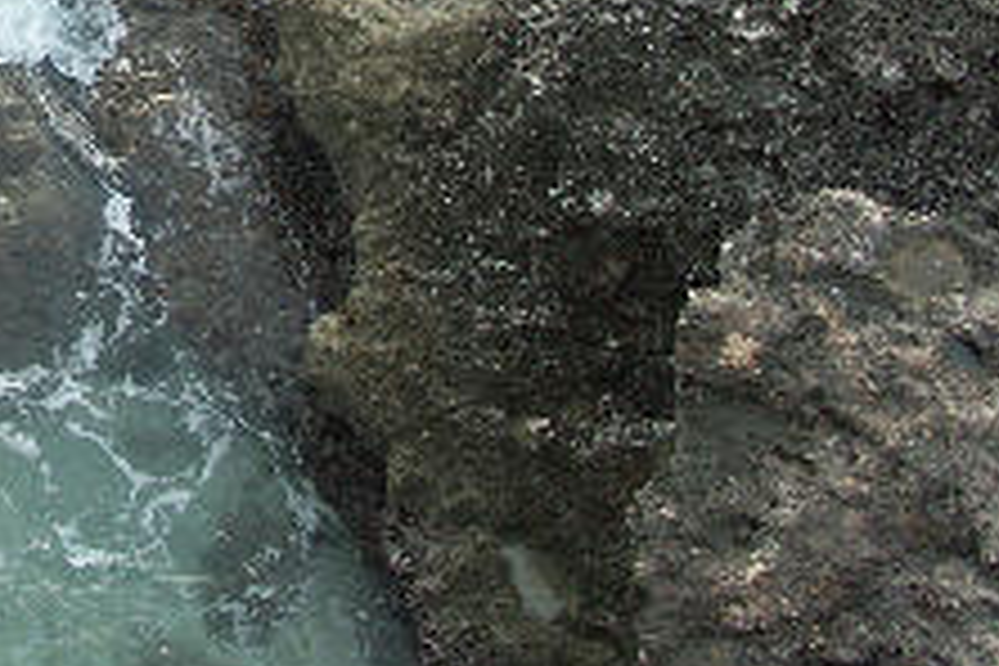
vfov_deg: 18.4
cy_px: -135
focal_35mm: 70
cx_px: -142
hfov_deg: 26.3
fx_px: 1942
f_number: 2.8
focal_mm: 7.21
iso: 100
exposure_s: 1/60
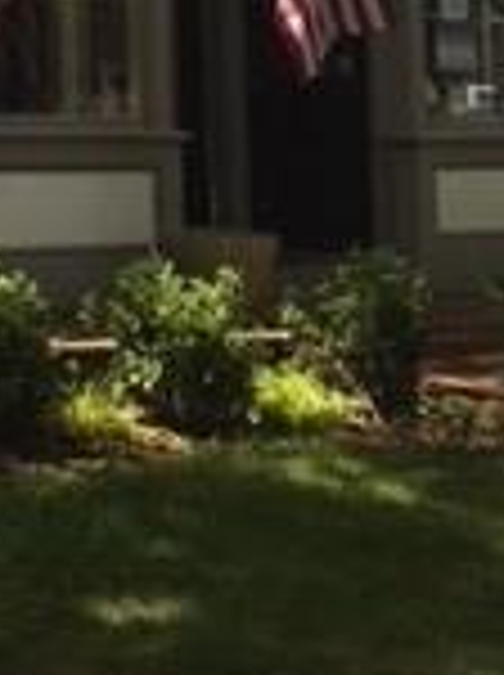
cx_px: -252
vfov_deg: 15.0
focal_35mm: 124
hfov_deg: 11.4
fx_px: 2414
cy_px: -266
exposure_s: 1/651
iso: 25
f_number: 2.2
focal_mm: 4.15
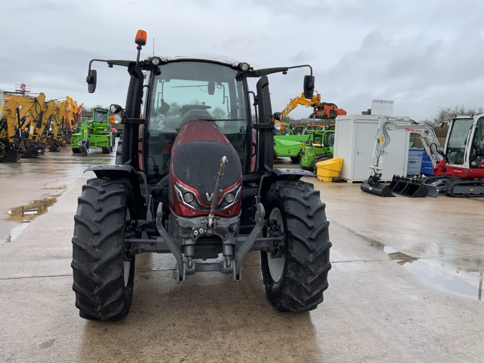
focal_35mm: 29
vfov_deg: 48.2
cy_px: 182
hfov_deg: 61.7
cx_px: 242
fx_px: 405
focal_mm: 3
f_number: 1.8
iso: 16
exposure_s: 1/749
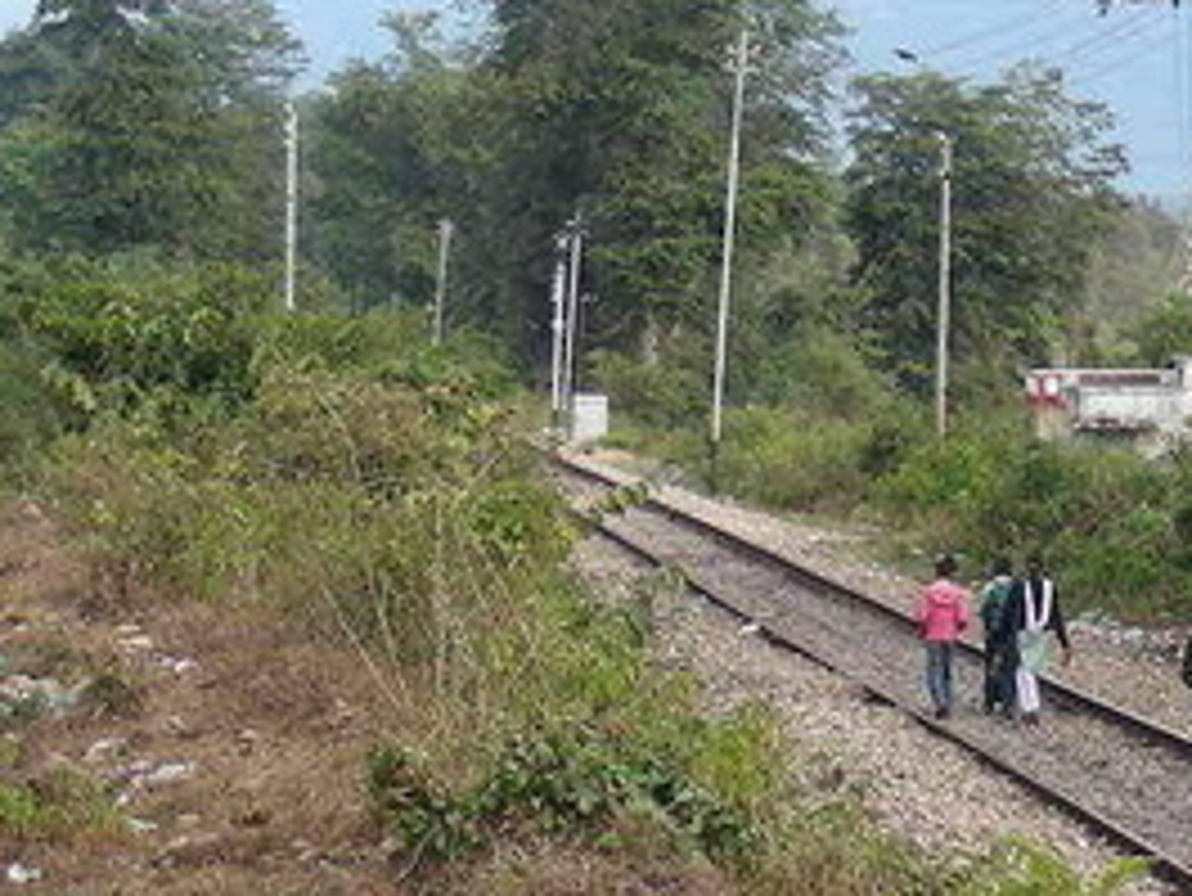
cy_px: 828
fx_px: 5512
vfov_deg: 9.2
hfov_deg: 12.1
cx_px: 1313
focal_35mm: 160
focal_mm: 8.8
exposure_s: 1/125
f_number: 4
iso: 50
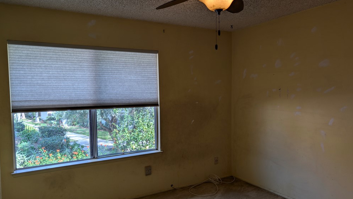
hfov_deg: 69.9
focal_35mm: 27
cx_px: 175
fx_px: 253
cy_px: 109
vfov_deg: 42.9
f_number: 1.68
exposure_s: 1/117
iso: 20
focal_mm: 6.9
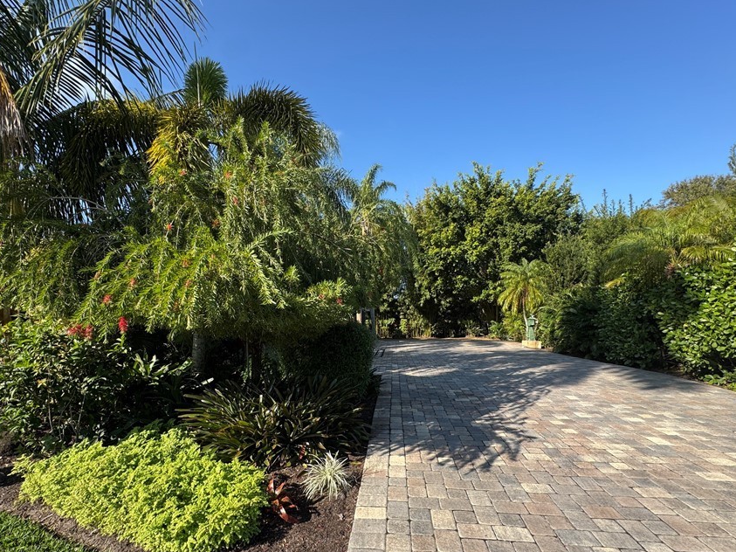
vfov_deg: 74.5
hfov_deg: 91.0
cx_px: 354
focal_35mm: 17
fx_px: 361
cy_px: 306
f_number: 2.2
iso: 40
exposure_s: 1/488
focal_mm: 2.22
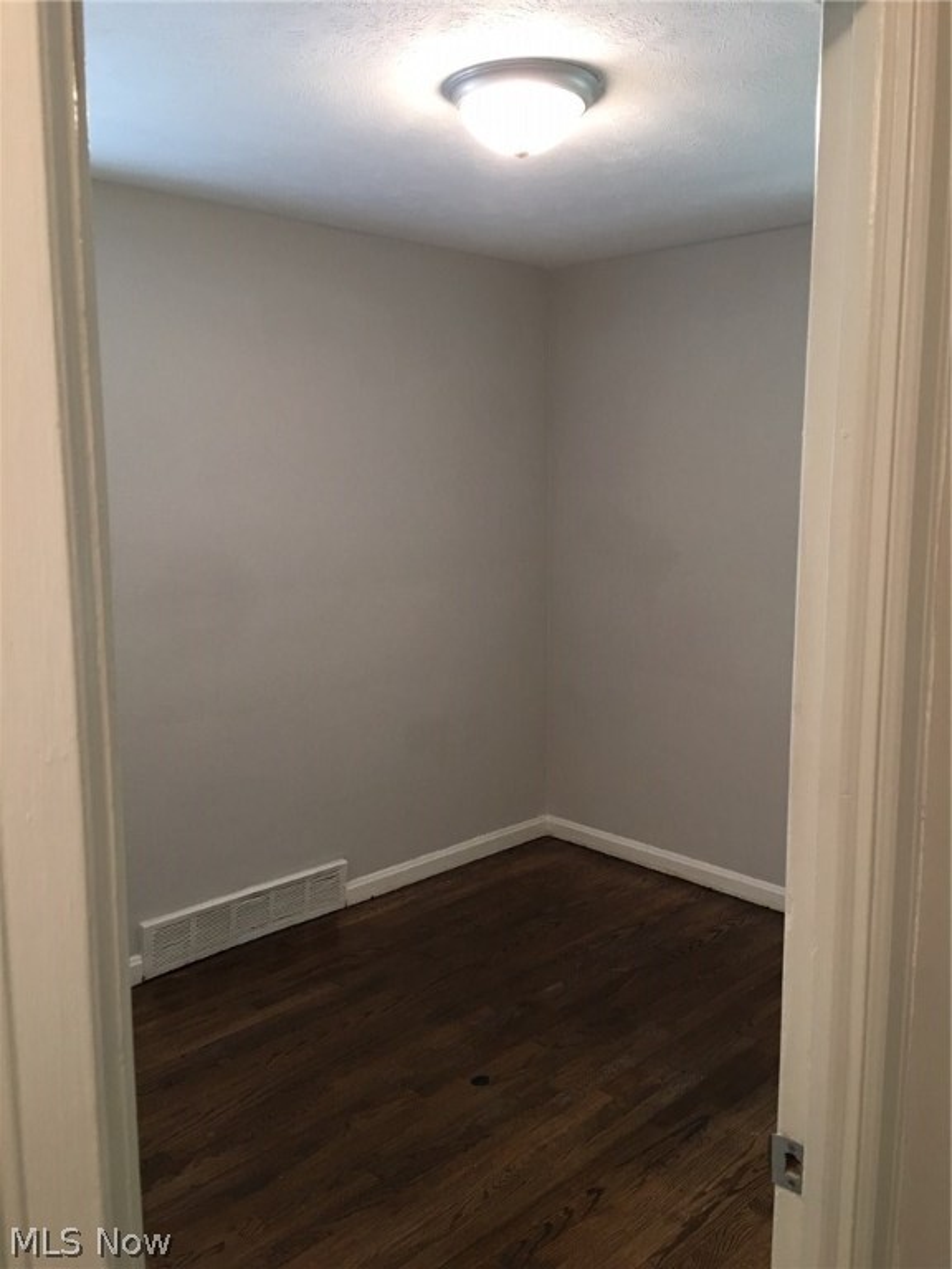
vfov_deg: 61.7
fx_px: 1063
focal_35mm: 29
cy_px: 634
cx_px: 476
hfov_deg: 48.2
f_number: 2.2
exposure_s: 1/10
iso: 80
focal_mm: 4.15
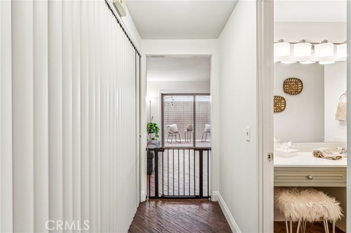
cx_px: 176
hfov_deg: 87.5
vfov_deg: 65.0
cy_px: 116
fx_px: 183
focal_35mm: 19
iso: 100
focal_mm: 18.8
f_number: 13
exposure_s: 1/3.33
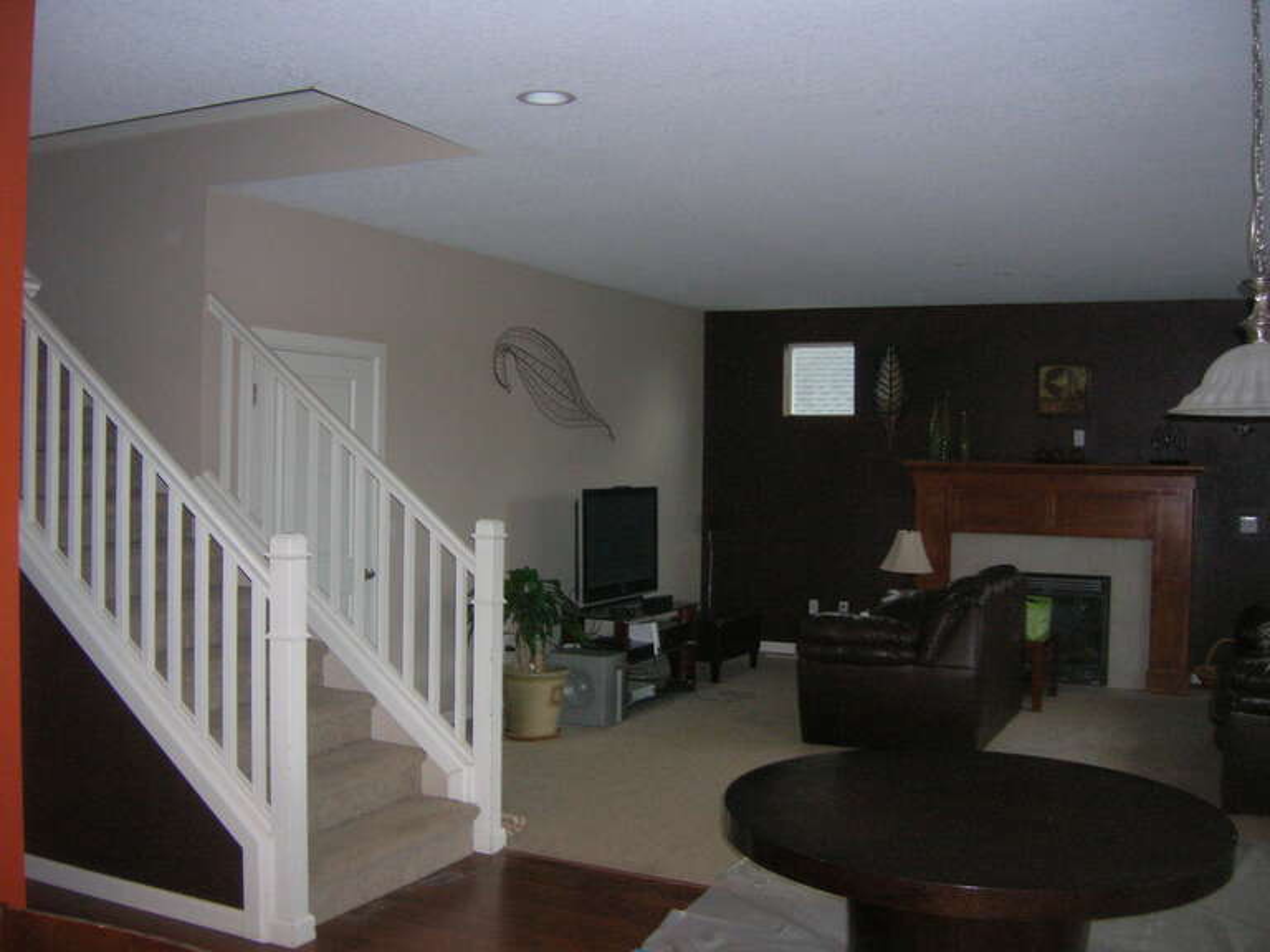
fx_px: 1247
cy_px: 476
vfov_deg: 41.8
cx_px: 635
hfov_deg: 54.0
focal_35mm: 34
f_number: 2.9
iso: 200
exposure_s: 1/60.1
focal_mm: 5.7
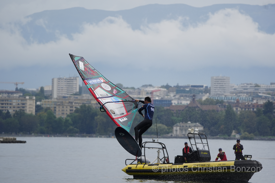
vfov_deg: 5.4
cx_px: 138
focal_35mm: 256
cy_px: 92
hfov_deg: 8.0
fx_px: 1955
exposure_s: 1/1000
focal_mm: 256
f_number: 5.6
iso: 500
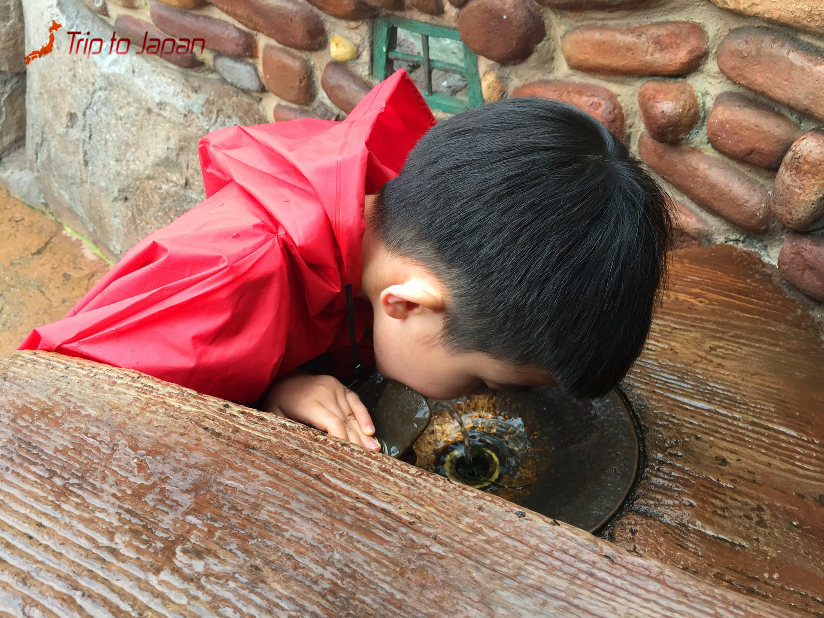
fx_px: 690
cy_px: 309
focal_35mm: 29
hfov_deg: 61.7
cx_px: 412
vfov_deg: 48.2
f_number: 2.2
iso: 40
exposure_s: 1/120
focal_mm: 4.15
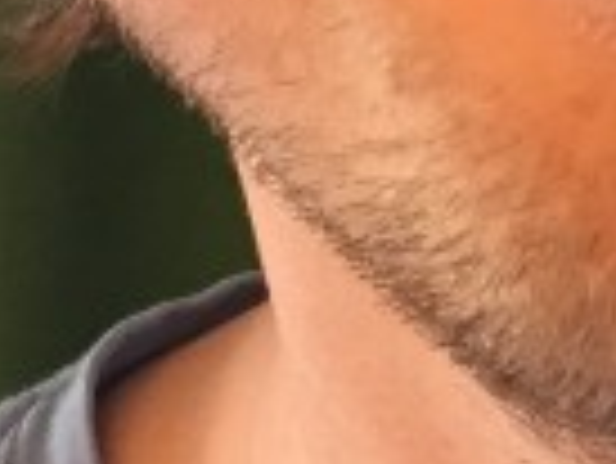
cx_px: 414
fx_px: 3847
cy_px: -649
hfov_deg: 9.1
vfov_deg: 6.5
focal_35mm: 216
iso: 160
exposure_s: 1/33
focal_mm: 4.15
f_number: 2.2
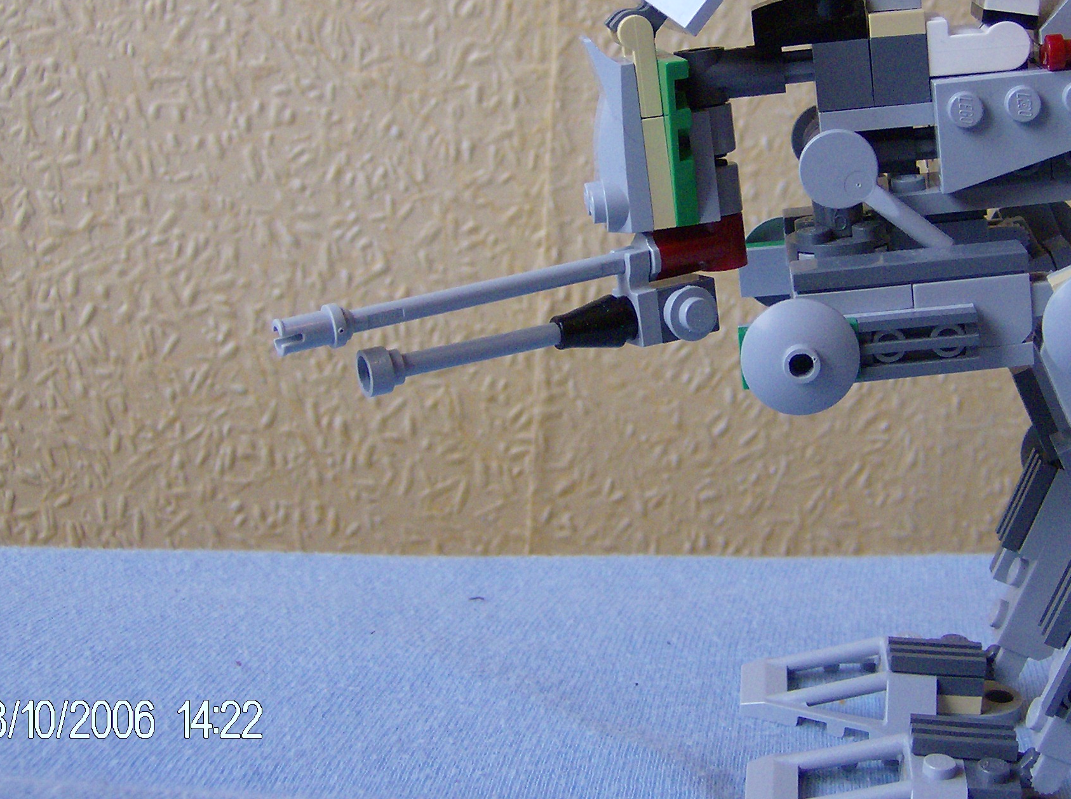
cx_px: 685
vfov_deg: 26.3
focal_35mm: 55
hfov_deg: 34.8
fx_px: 1698
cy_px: 249
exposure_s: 1/64
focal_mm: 6
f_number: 2.8
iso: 160
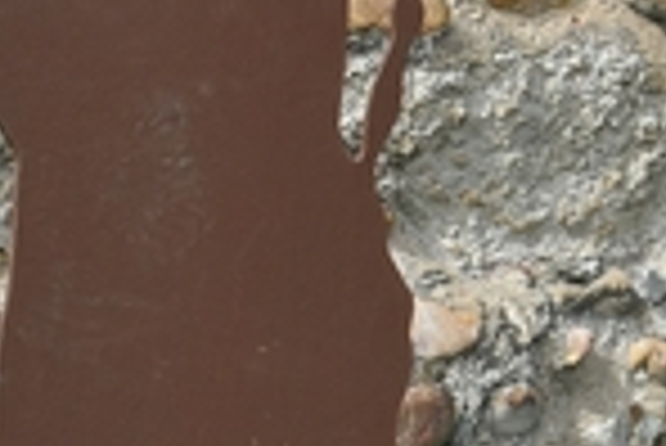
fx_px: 4556
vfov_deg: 5.6
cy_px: 140
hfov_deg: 8.1
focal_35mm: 246
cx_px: 1107
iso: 200
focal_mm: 27
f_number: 9
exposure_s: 1/320
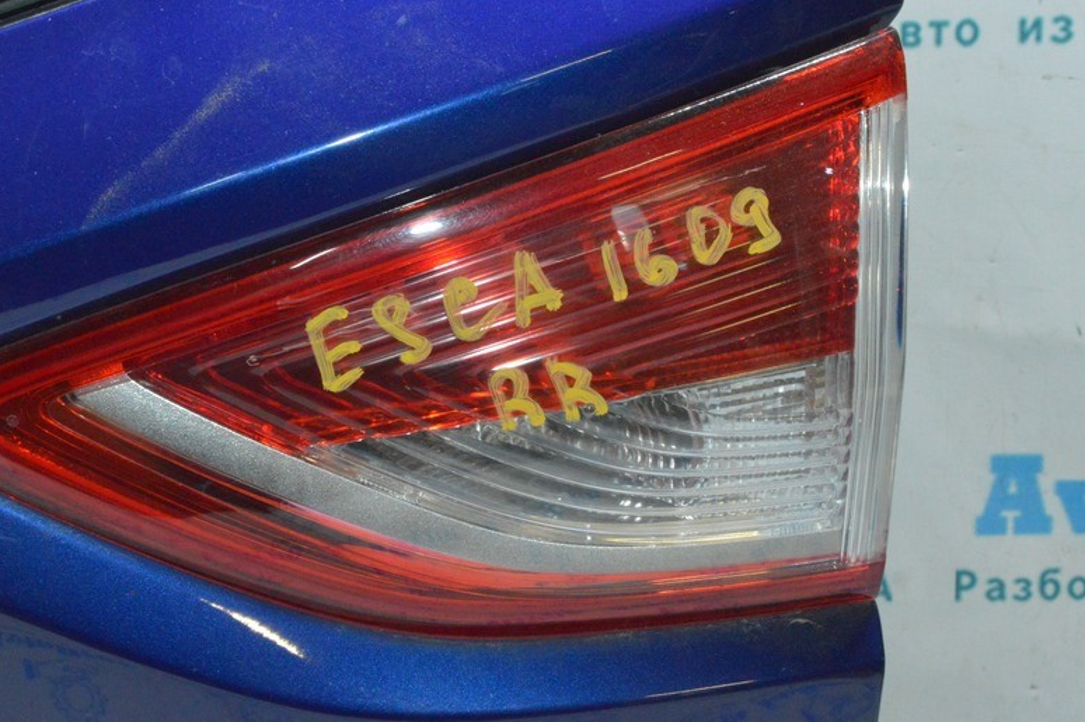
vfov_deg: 29.4
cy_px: 343
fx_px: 1375
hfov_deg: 42.8
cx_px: 435
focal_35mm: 46
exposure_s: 1/40
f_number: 16
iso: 4500
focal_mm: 23
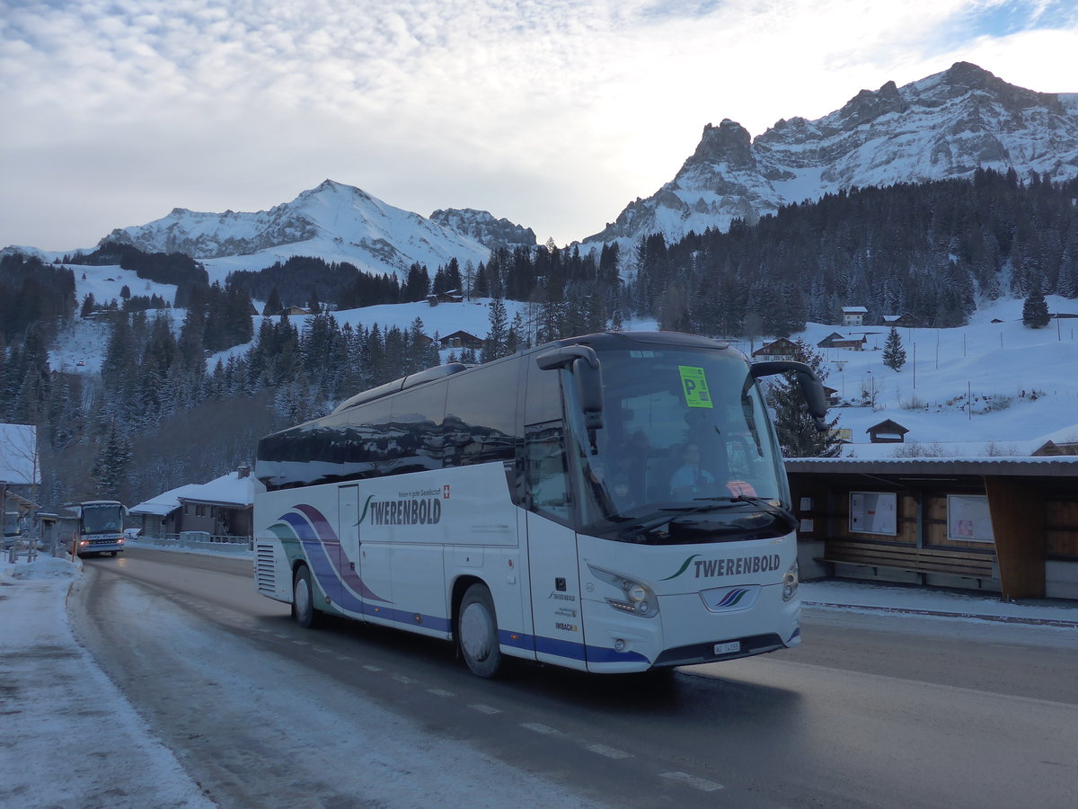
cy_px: 404
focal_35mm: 29
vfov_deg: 48.2
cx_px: 539
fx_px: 903
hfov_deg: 61.7
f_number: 2.8
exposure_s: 1/640
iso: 160
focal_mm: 6
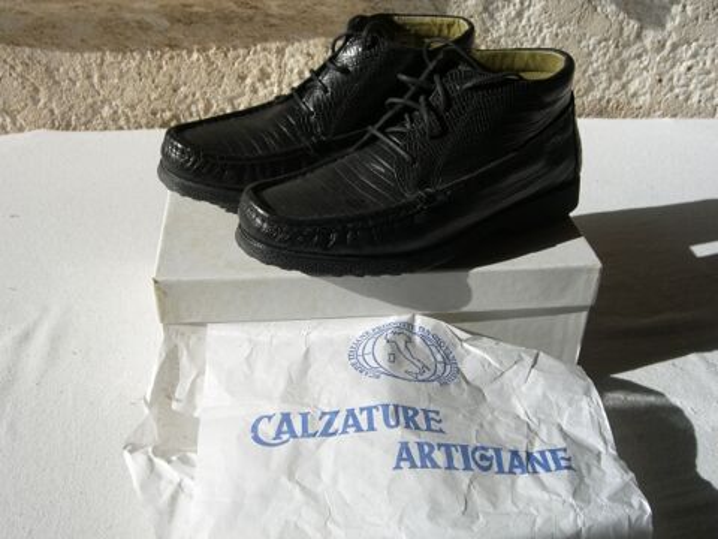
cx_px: 359
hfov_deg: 49.0
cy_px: 270
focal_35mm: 38
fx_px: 788
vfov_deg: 37.7
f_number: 8
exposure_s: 1/320
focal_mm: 7.9
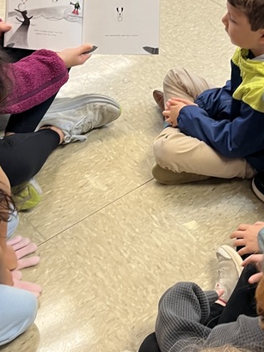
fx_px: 662
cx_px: 120
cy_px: 130
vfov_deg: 29.7
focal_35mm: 65
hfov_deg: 22.6
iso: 160
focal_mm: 5.1
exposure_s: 1/60
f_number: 1.6
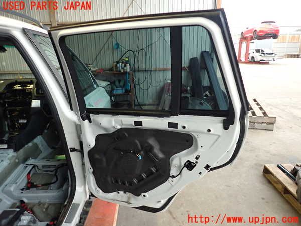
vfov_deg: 54.9
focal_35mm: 25
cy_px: 113
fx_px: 217
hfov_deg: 69.4
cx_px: 150
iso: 320
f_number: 2
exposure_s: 1/30
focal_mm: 4.5
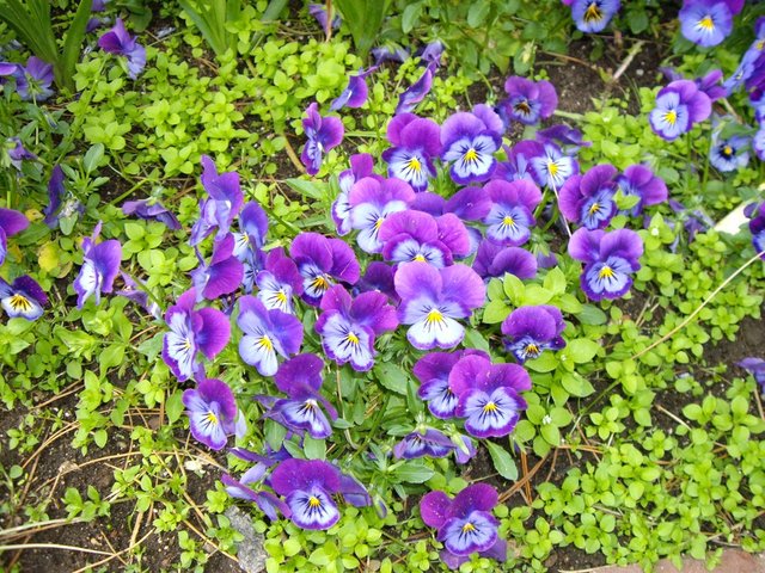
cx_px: 382
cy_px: 286
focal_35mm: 38
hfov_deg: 49.0
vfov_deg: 37.7
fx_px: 840
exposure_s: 1/60
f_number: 2.7
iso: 100
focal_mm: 6.2
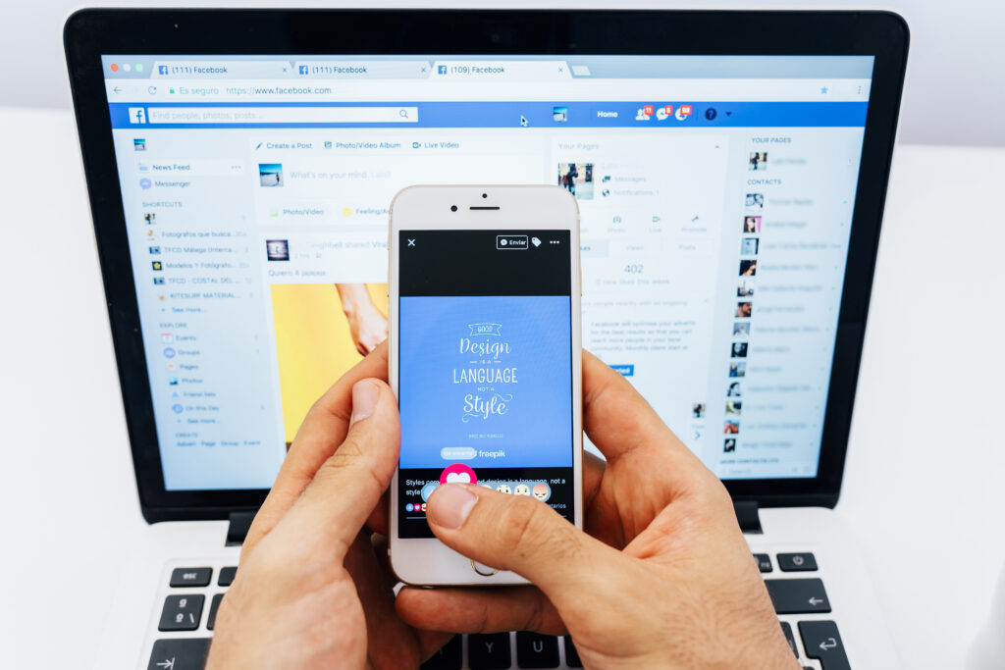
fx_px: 838
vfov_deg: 43.6
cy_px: 335
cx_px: 502
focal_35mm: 30
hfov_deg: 61.9
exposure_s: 1/15
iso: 125
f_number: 4.5
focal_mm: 30
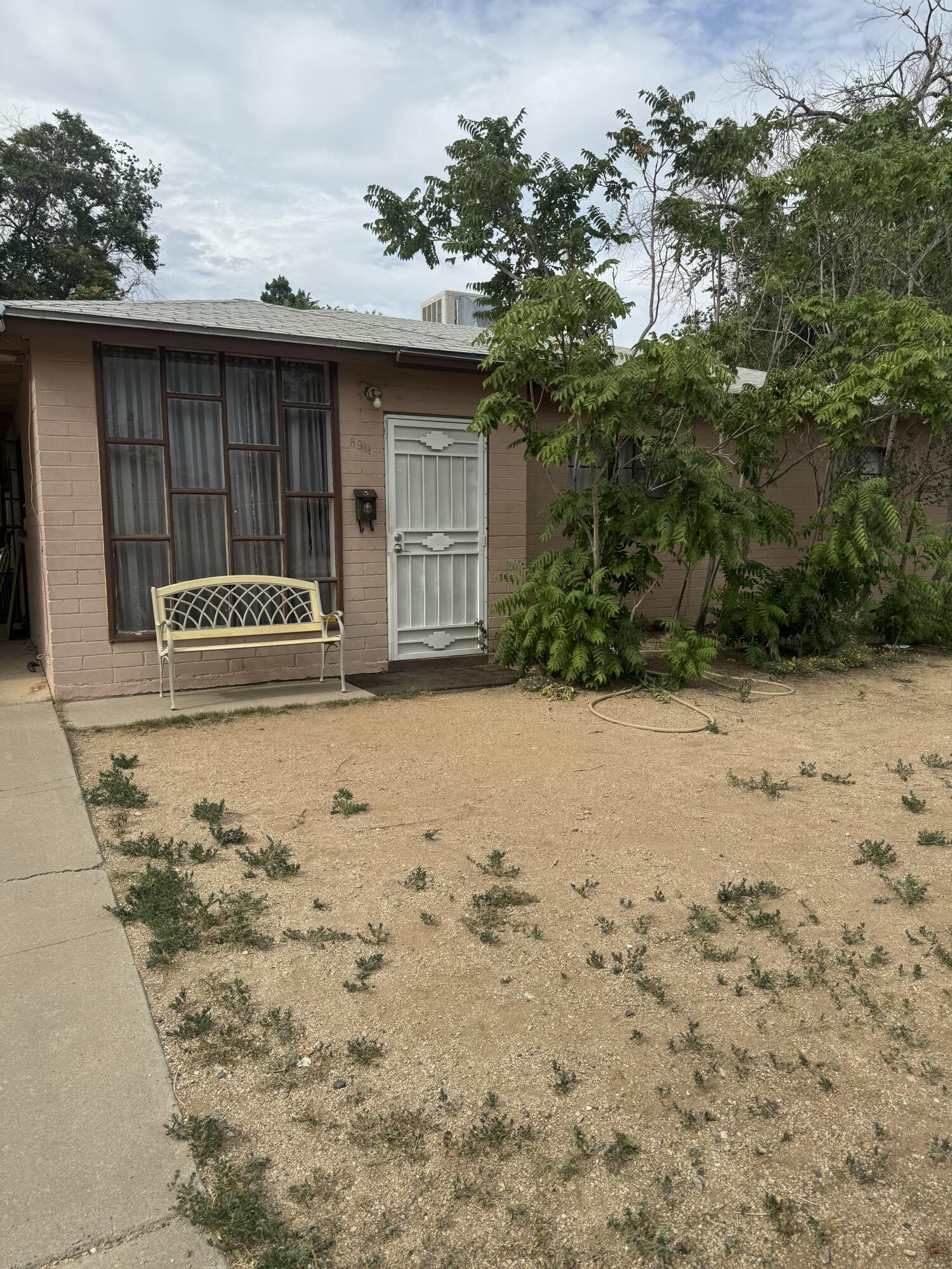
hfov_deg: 56.8
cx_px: 476
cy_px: 634
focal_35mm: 24
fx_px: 880
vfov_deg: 71.6
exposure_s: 1/3802
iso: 80
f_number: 1.78
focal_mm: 6.76
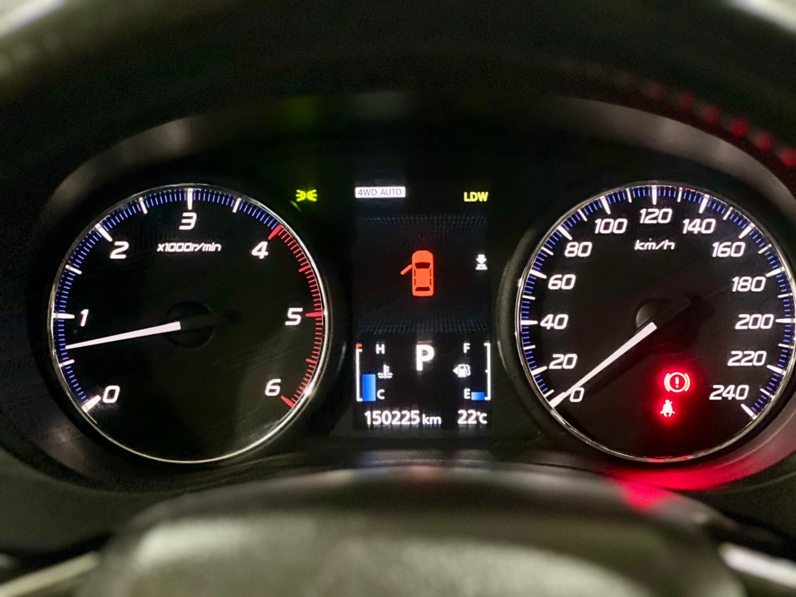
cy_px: 298
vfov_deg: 19.1
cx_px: 398
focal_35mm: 77
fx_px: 1771
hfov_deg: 25.3
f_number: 2.8
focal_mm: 9
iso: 1600
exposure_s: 1/15
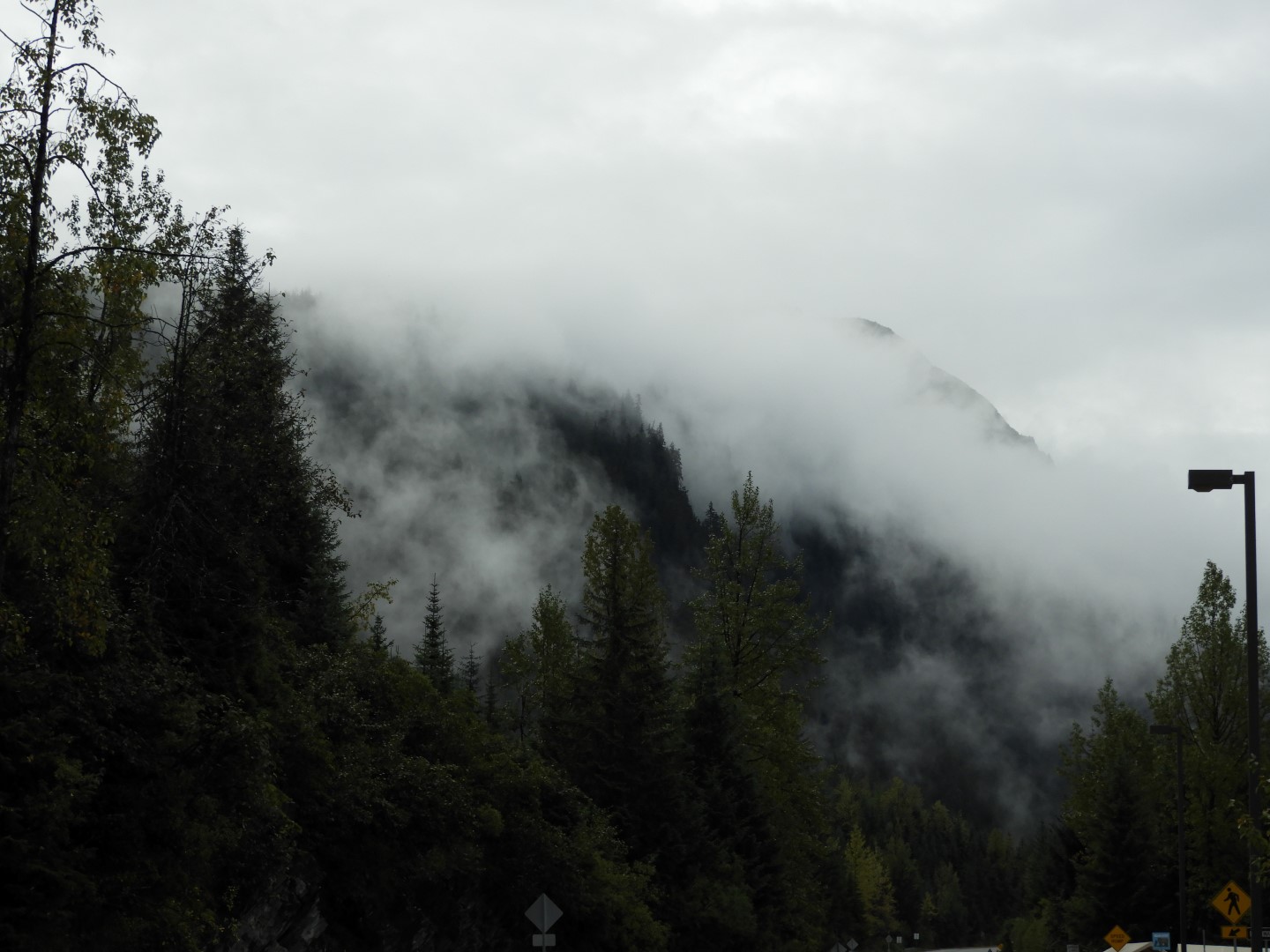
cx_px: 635
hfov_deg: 29.8
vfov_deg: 22.6
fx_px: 2385
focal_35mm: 65
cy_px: 476
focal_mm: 11.6
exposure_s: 1/800
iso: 100
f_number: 4.2
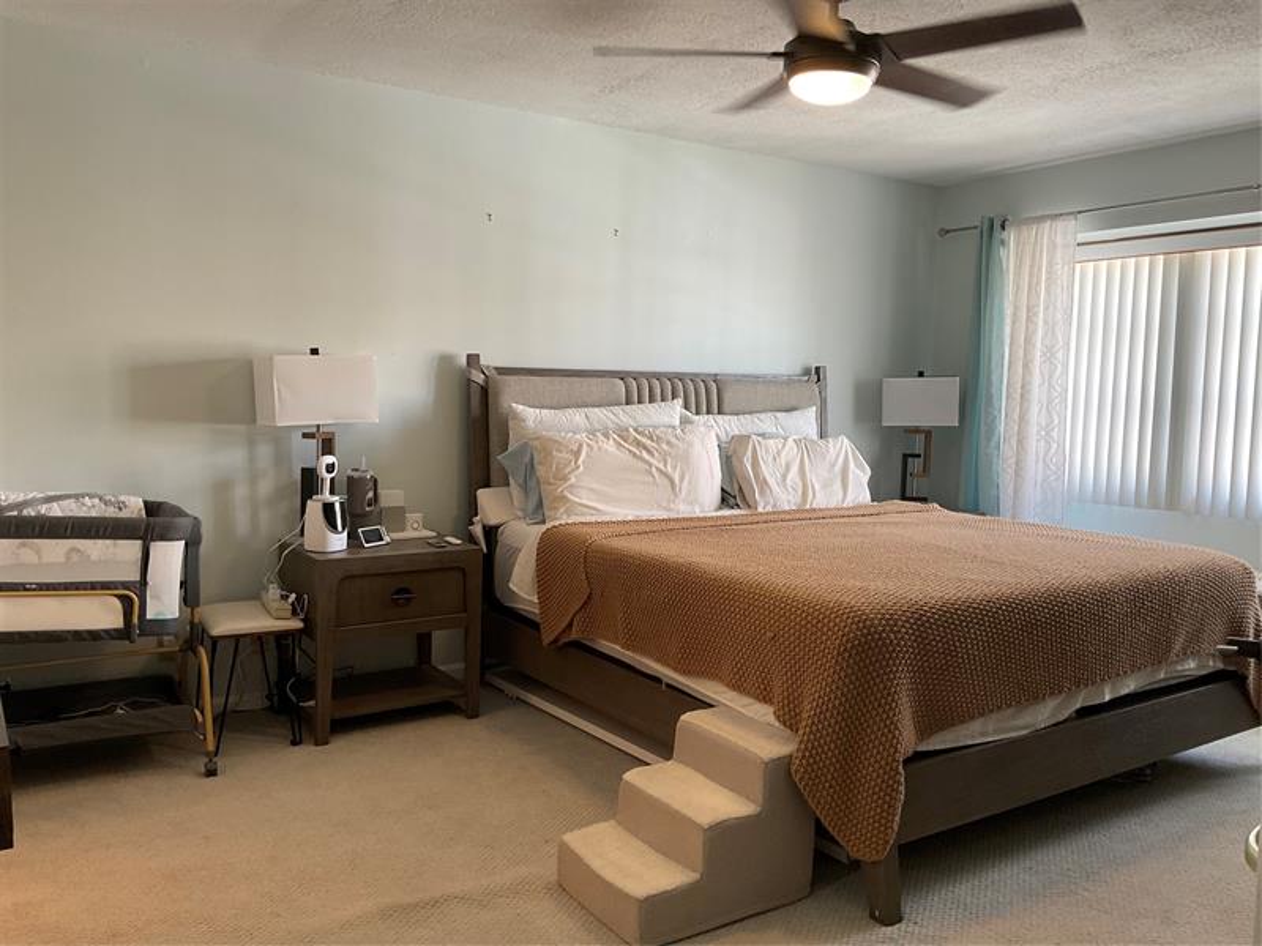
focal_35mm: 29
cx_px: 631
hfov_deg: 61.7
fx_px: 1057
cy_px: 473
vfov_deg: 48.2
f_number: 1.8
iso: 64
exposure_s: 1/60
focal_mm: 3
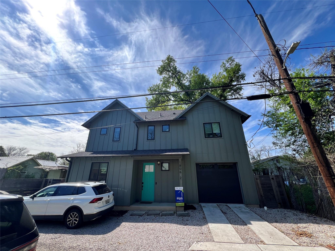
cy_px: 126
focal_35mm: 13
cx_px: 168
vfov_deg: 89.9
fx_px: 126
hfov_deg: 106.2
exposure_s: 1/747
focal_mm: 1.57
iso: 32
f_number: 1.8
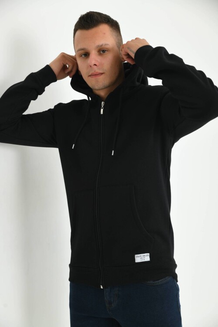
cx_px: 109
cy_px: 164
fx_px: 527
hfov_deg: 23.4
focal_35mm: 58
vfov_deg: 34.5
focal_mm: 58
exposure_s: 1/125
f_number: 5.6
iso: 160
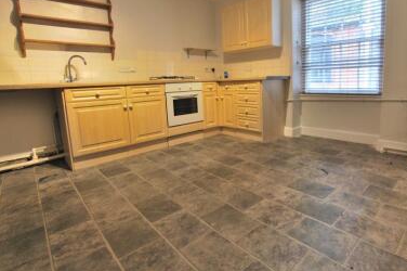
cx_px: 239
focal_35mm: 19
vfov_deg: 64.1
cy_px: 115
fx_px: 215
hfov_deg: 86.1
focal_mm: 10
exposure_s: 1/15
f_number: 5.6
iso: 400
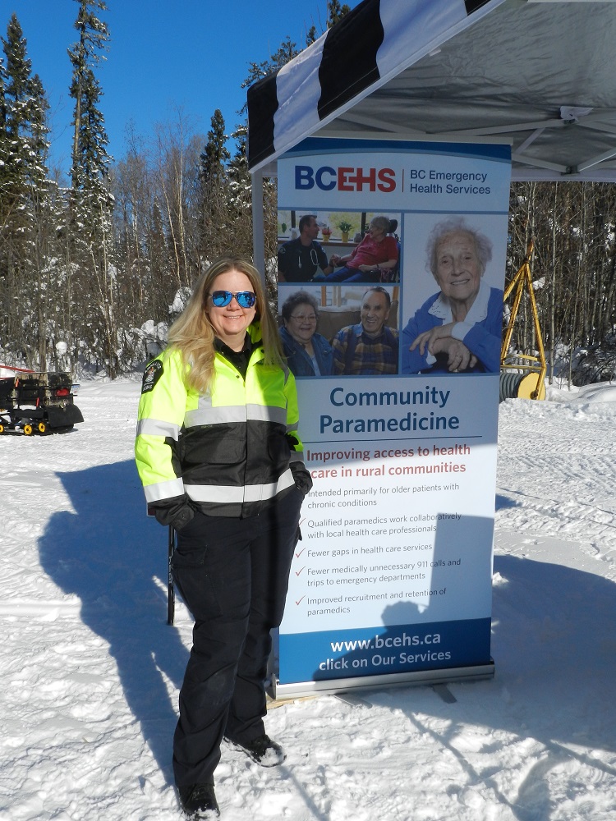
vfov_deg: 56.8
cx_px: 308
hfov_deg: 44.2
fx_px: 759
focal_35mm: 32
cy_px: 410
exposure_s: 1/800
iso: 160
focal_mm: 5.6
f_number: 5.6
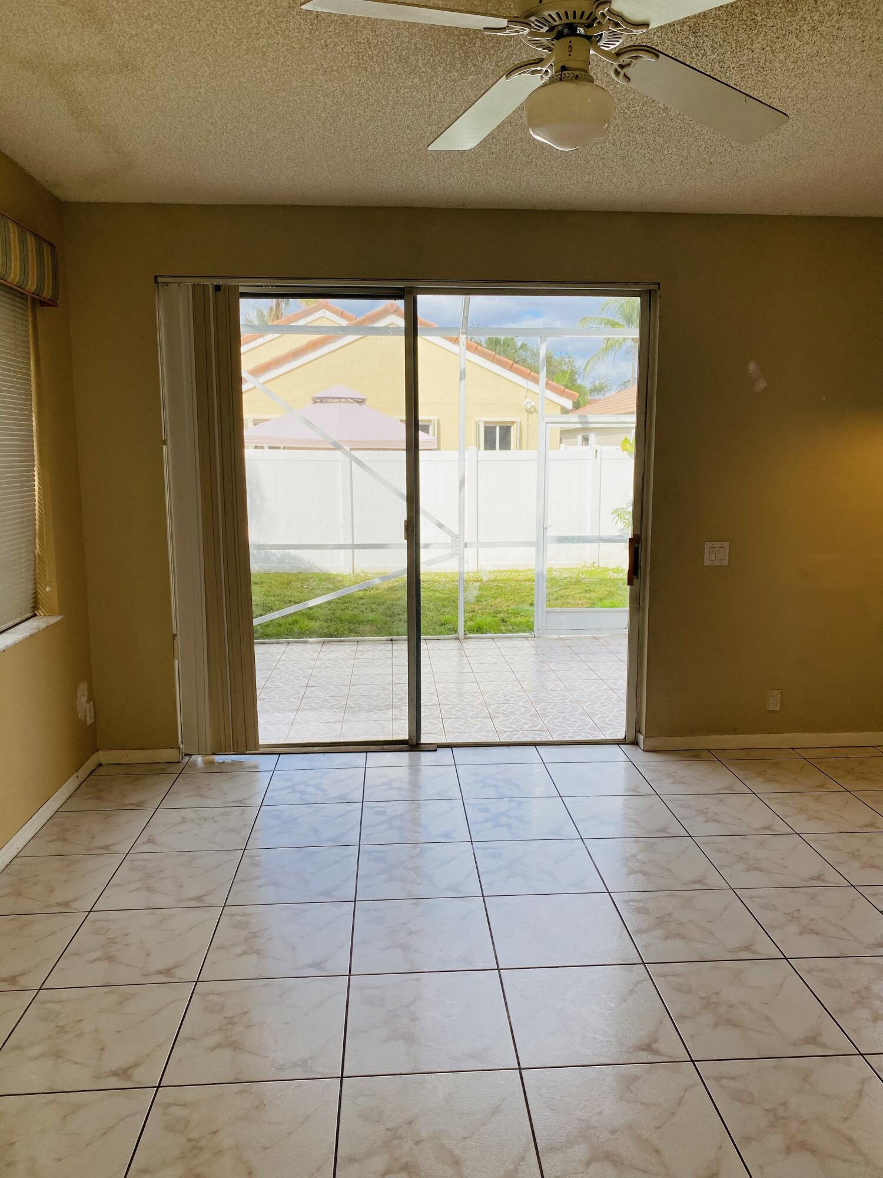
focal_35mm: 26
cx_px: 442
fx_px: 884
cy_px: 589
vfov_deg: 67.3
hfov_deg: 53.1
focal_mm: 4.25
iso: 32
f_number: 1.8
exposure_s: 1/524
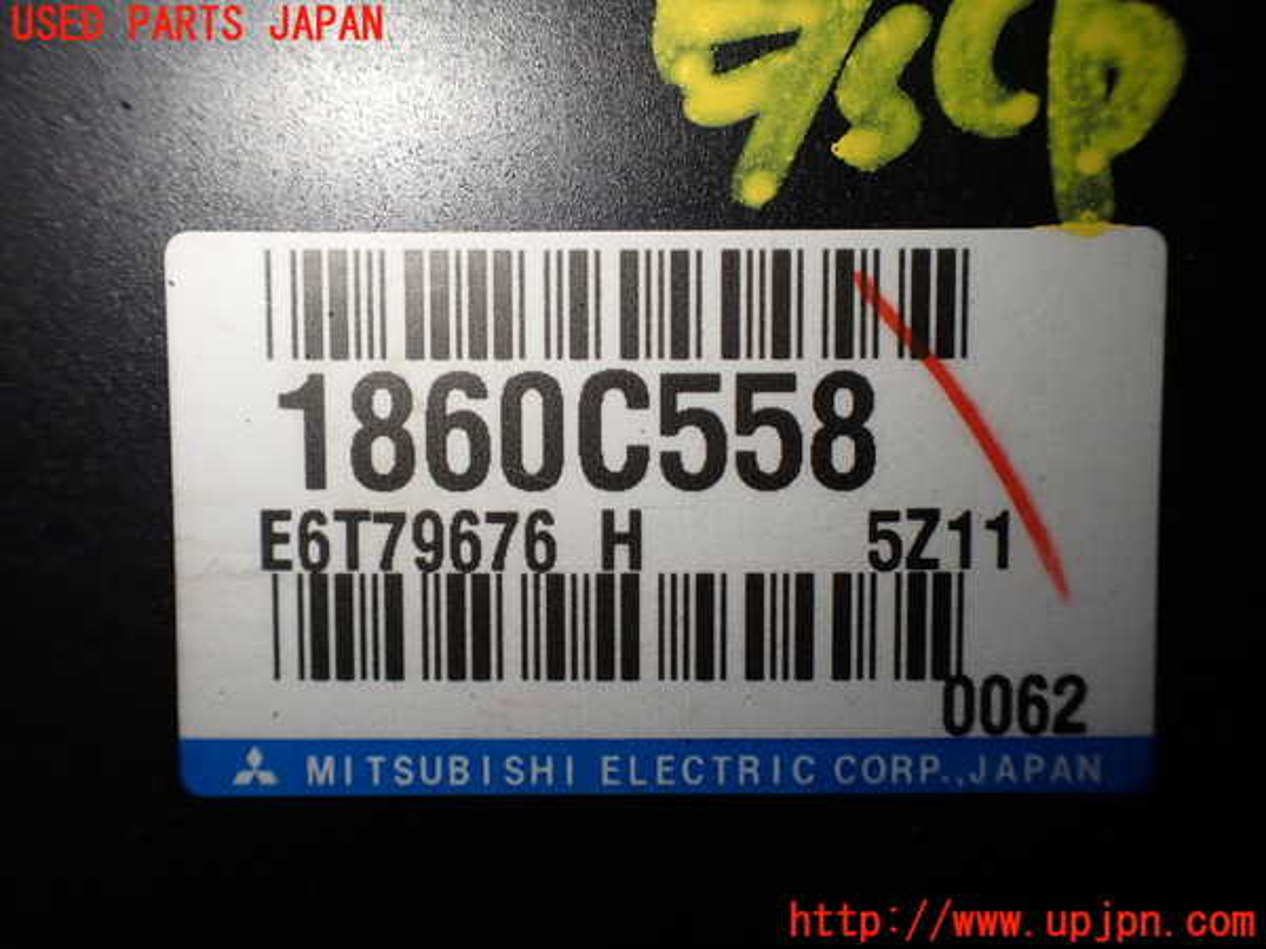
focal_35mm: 30
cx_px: 633
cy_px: 474
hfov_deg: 60.0
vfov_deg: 46.8
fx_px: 1097
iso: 100
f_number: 2.3
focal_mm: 5.4
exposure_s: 1/160
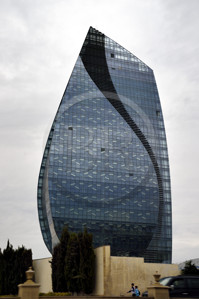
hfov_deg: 29.8
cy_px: 150
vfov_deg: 43.6
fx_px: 374
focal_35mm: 45
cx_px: 100
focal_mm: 45
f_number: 11
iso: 400
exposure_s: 1/250
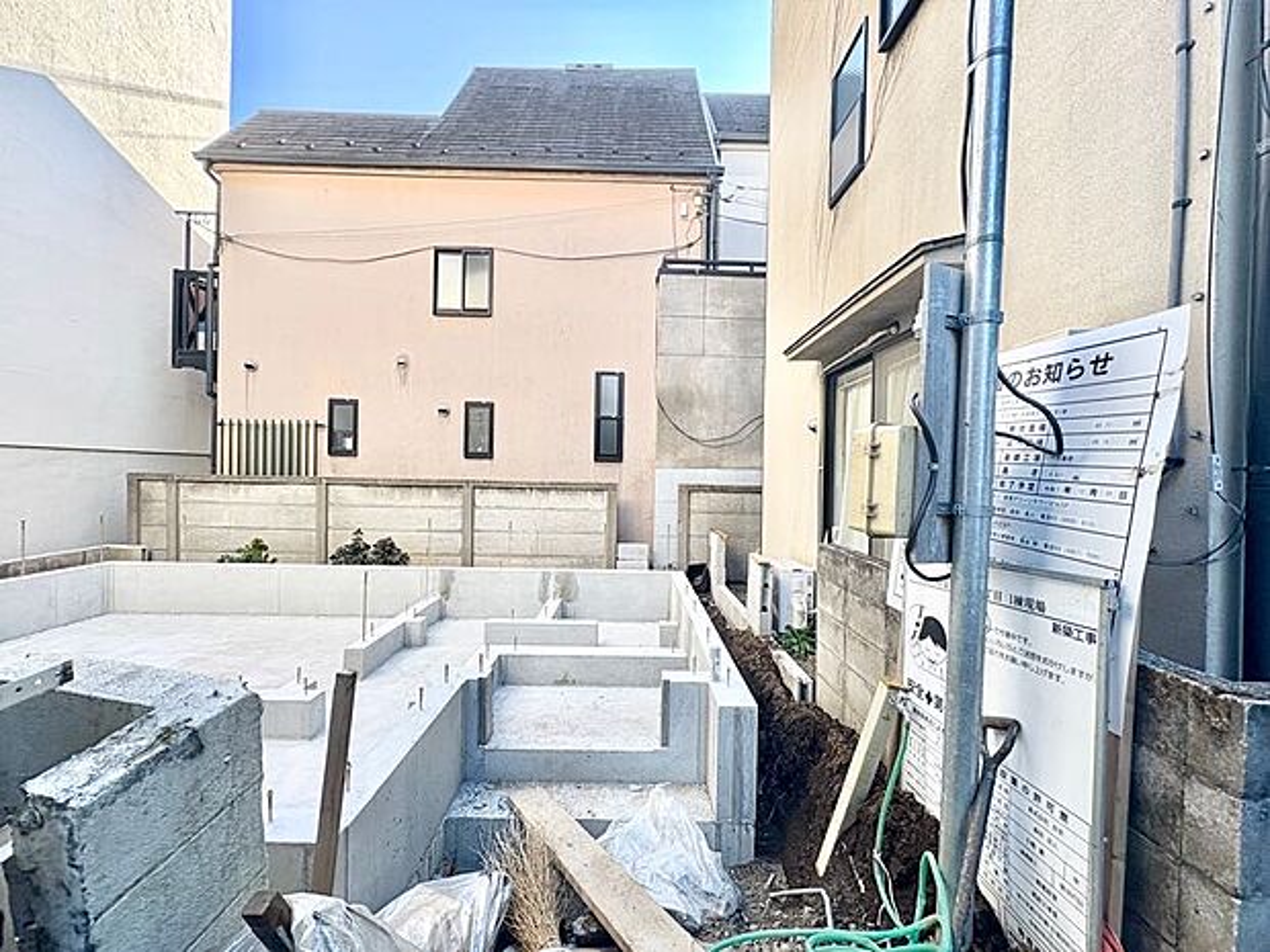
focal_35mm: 14
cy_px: 476
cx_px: 635
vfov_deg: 85.7
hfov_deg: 102.1
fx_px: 514
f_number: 2.2
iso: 40
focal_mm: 2.22
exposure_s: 1/192
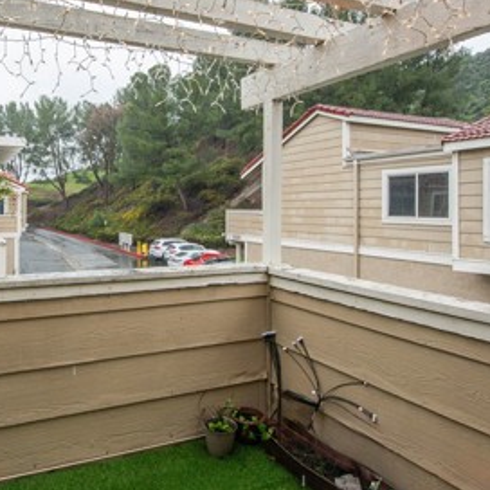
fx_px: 448
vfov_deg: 56.9
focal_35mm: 28
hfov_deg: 55.7
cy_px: 197
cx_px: 151
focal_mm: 14
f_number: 5.6
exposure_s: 1/160
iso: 400
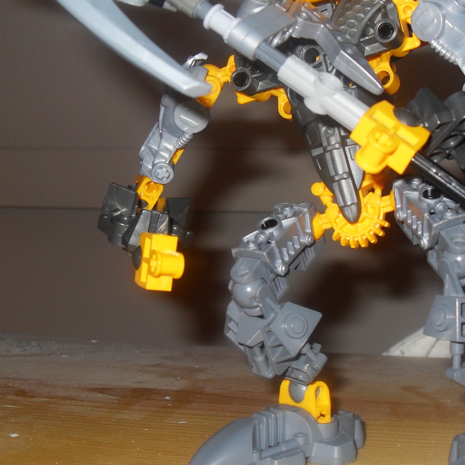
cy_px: 196
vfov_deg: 30.0
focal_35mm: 57
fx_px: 866
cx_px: 331
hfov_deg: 29.7
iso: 100
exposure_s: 1/45
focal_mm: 6.3
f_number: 2.8
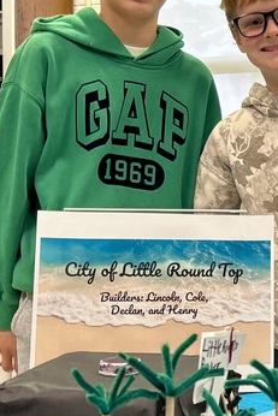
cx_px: 355
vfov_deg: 25.4
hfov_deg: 16.2
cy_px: 215
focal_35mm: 80
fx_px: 926
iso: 80
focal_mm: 5.7
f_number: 1.5
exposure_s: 1/120
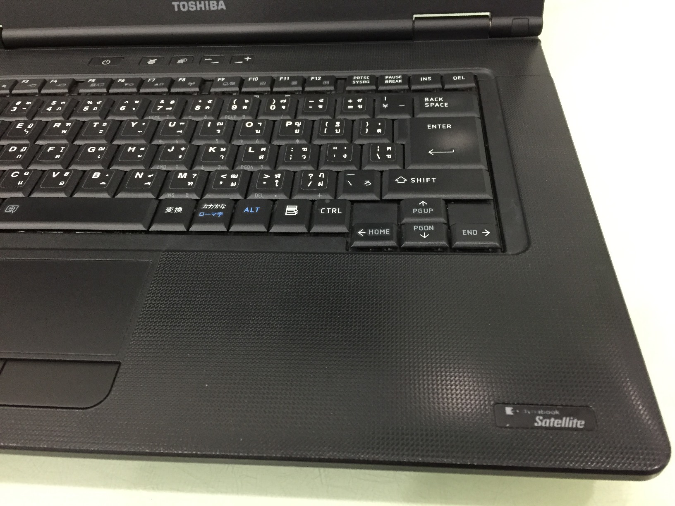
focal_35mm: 29
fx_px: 565
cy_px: 253
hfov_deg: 61.7
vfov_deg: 48.2
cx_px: 338
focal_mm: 4.15
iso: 320
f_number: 2.2
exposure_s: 1/33
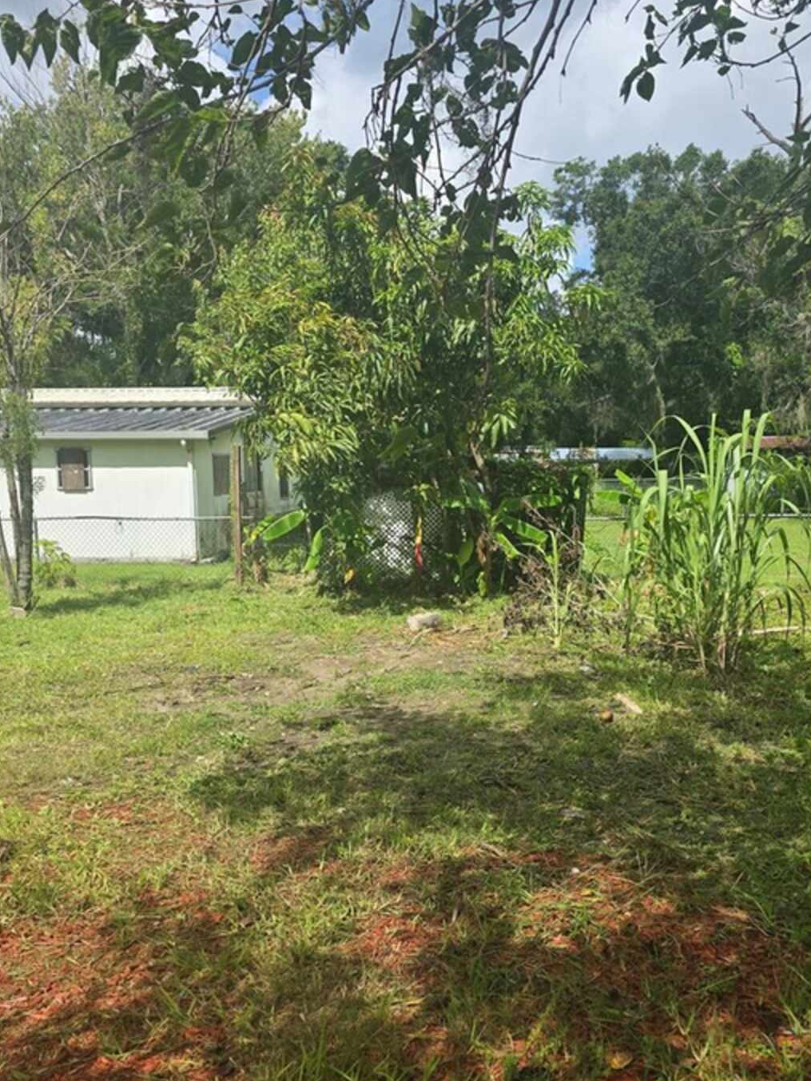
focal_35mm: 29
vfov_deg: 61.6
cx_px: 461
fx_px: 906
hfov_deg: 48.1
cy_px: 568
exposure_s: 1/4057
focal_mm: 6.3
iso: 80
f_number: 1.7
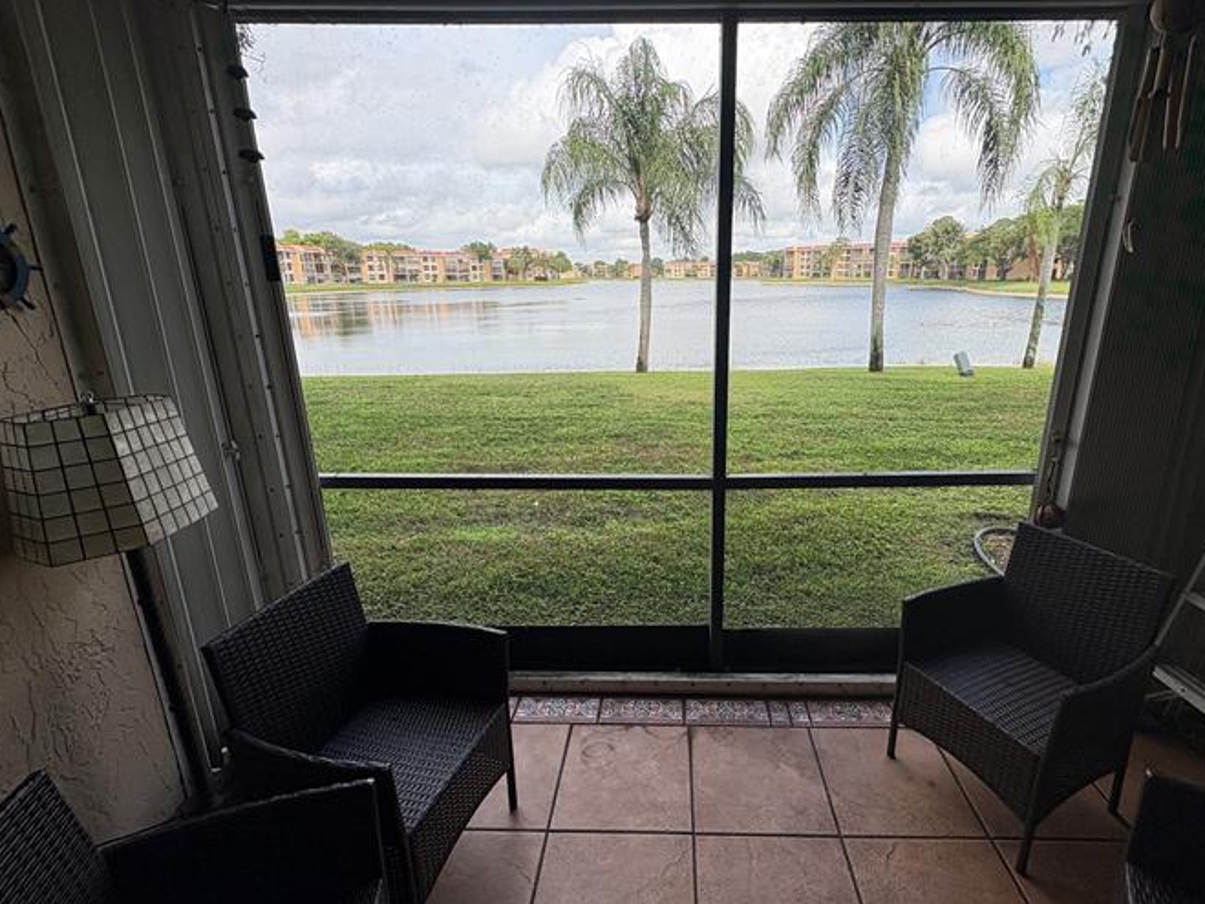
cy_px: 430
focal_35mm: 17
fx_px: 592
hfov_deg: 90.8
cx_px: 660
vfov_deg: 74.7
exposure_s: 1/641
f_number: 2.2
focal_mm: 2.22
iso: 40
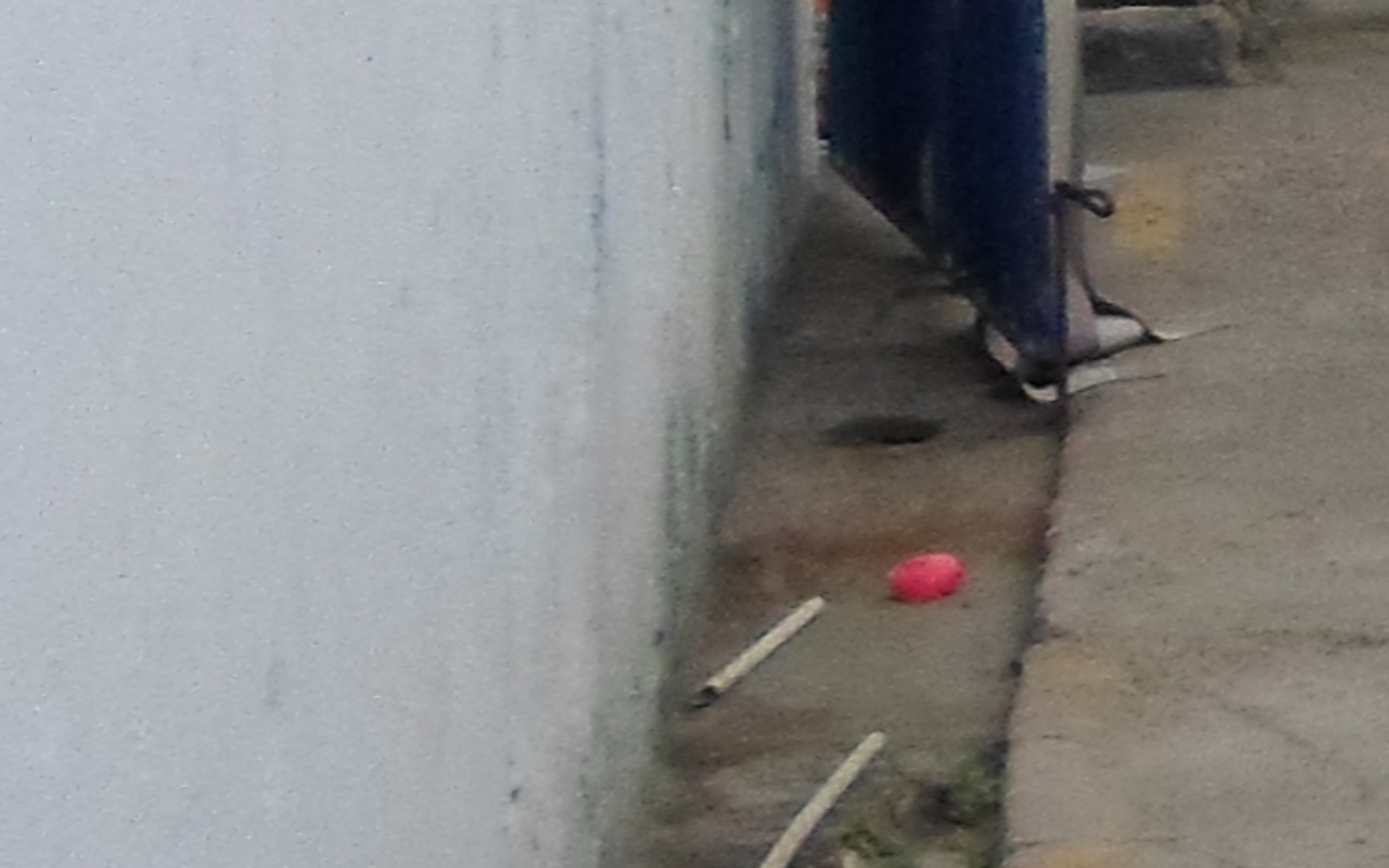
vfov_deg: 9.2
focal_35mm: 140
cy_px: -311
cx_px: 3578
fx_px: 5300
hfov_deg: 11.6
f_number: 2.5
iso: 80
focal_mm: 4.5
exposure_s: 1/350
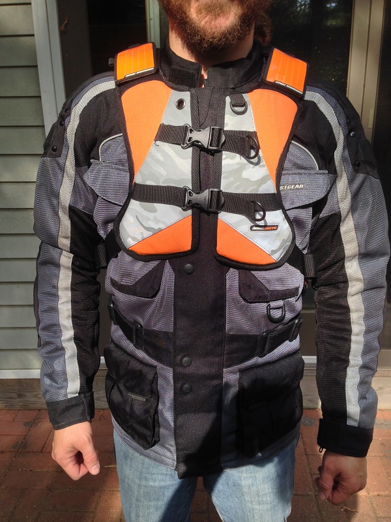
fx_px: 497
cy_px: 261
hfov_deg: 42.9
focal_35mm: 33
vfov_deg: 55.4
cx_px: 196
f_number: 2.4
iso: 50
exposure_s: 1/171
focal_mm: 4.12
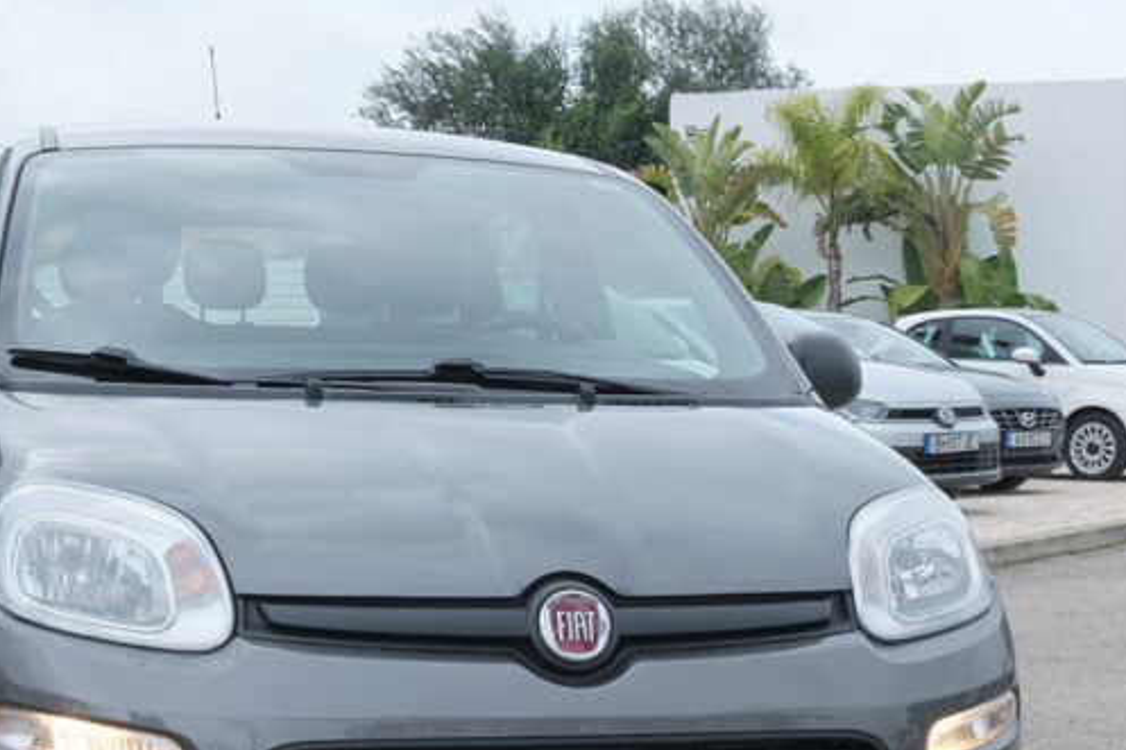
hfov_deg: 29.6
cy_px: 570
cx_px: 453
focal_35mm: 68
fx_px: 2126
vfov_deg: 19.8
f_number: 9
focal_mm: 22.1
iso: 500
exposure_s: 1/200
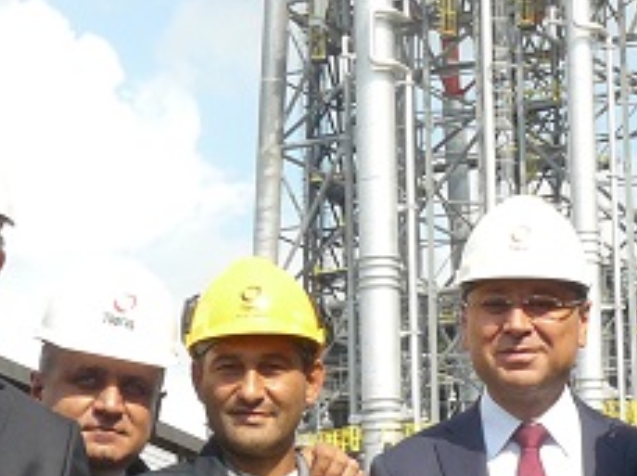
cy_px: 507
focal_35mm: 126
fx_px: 2315
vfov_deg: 11.6
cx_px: 598
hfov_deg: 15.4
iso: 100
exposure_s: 1/250
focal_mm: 6
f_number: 5.6
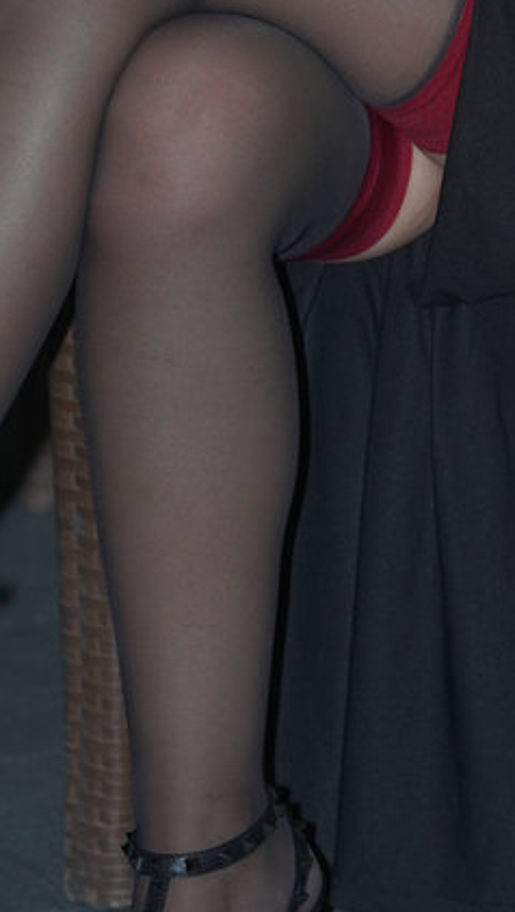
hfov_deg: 2.7
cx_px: 418
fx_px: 10951
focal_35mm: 452
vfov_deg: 4.8
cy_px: -233
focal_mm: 135
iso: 500
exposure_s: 1/200
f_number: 4
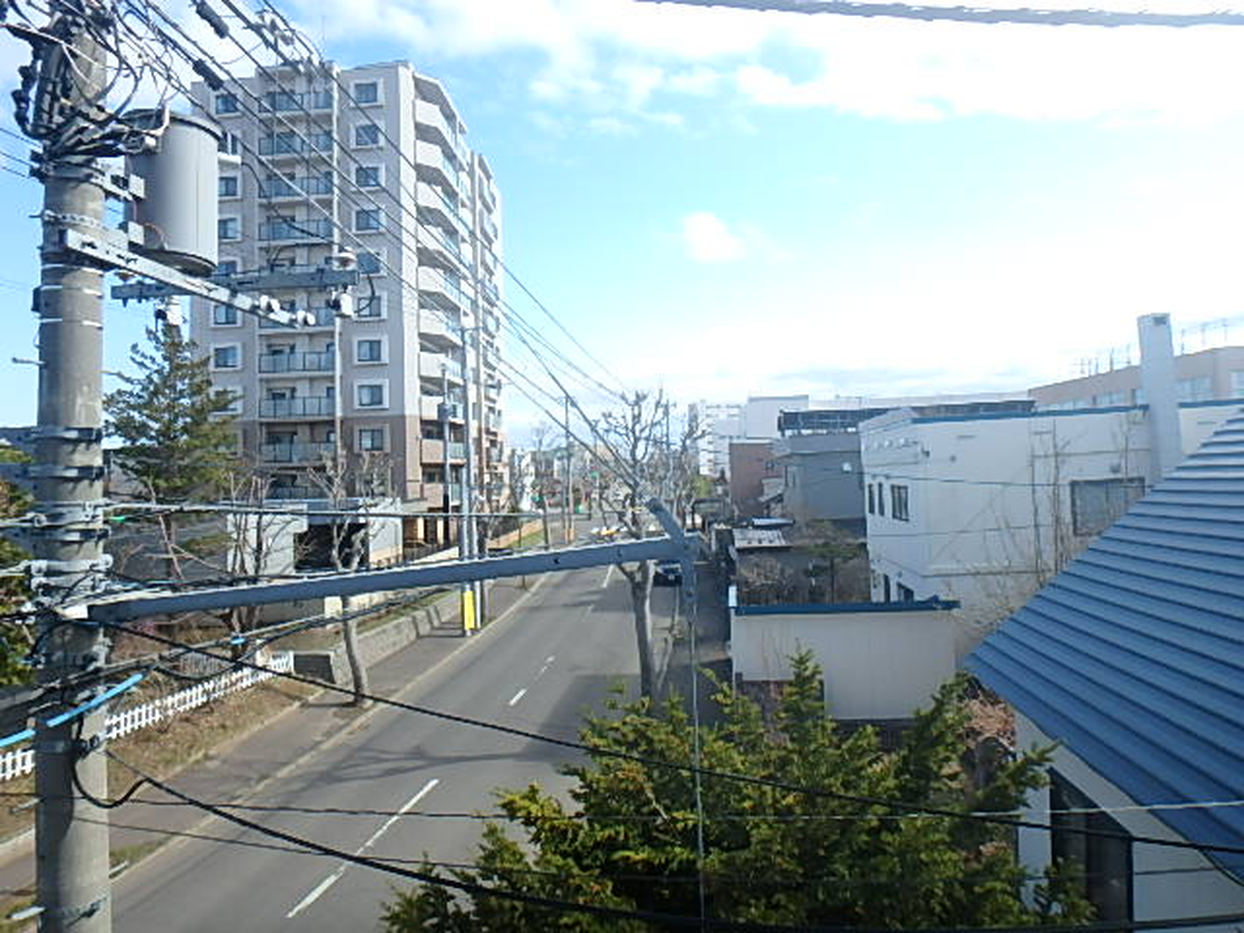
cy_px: 466
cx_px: 622
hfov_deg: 79.0
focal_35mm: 21
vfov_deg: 63.4
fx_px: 755
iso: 125
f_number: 3.5
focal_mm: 3.7
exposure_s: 1/640
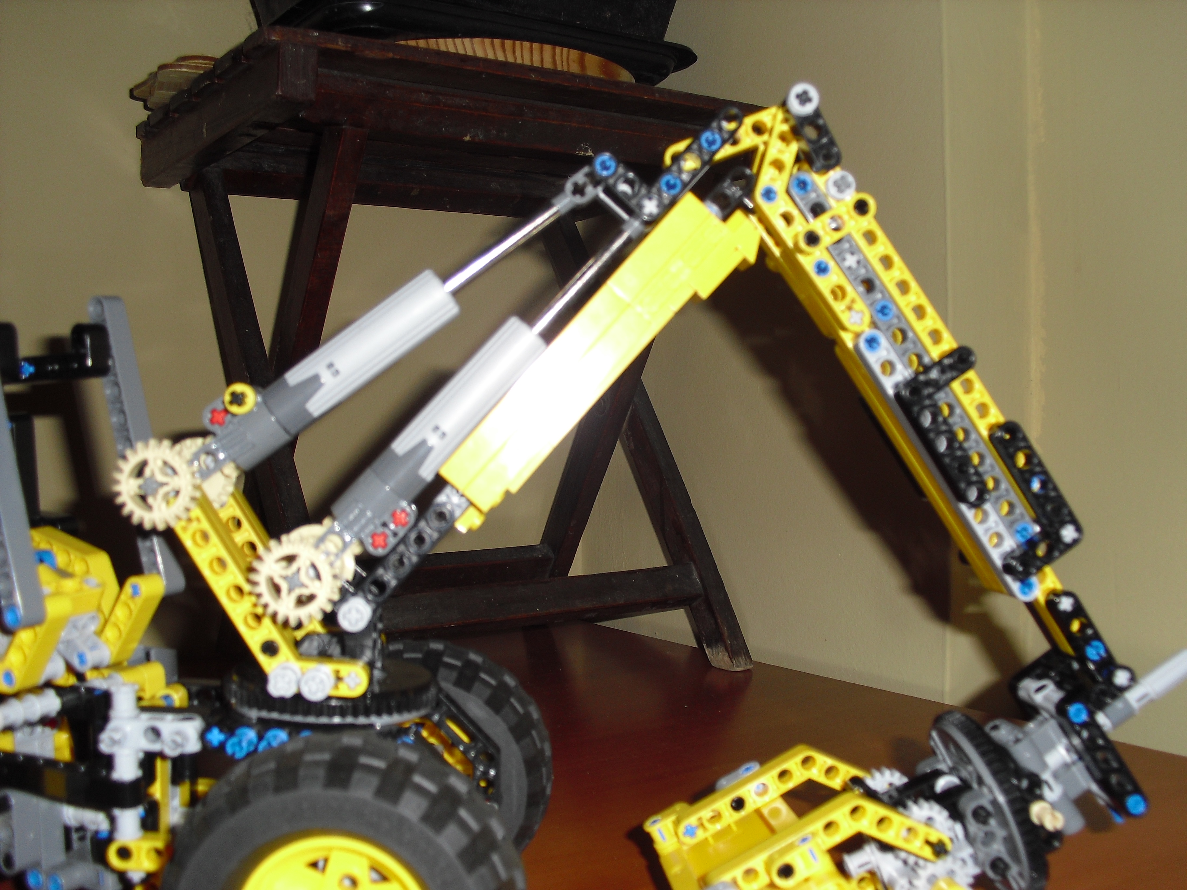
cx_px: 594
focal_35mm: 36
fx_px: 1234
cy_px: 445
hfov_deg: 51.4
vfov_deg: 39.7
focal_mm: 6.3
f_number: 3.1
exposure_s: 1/60
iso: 100
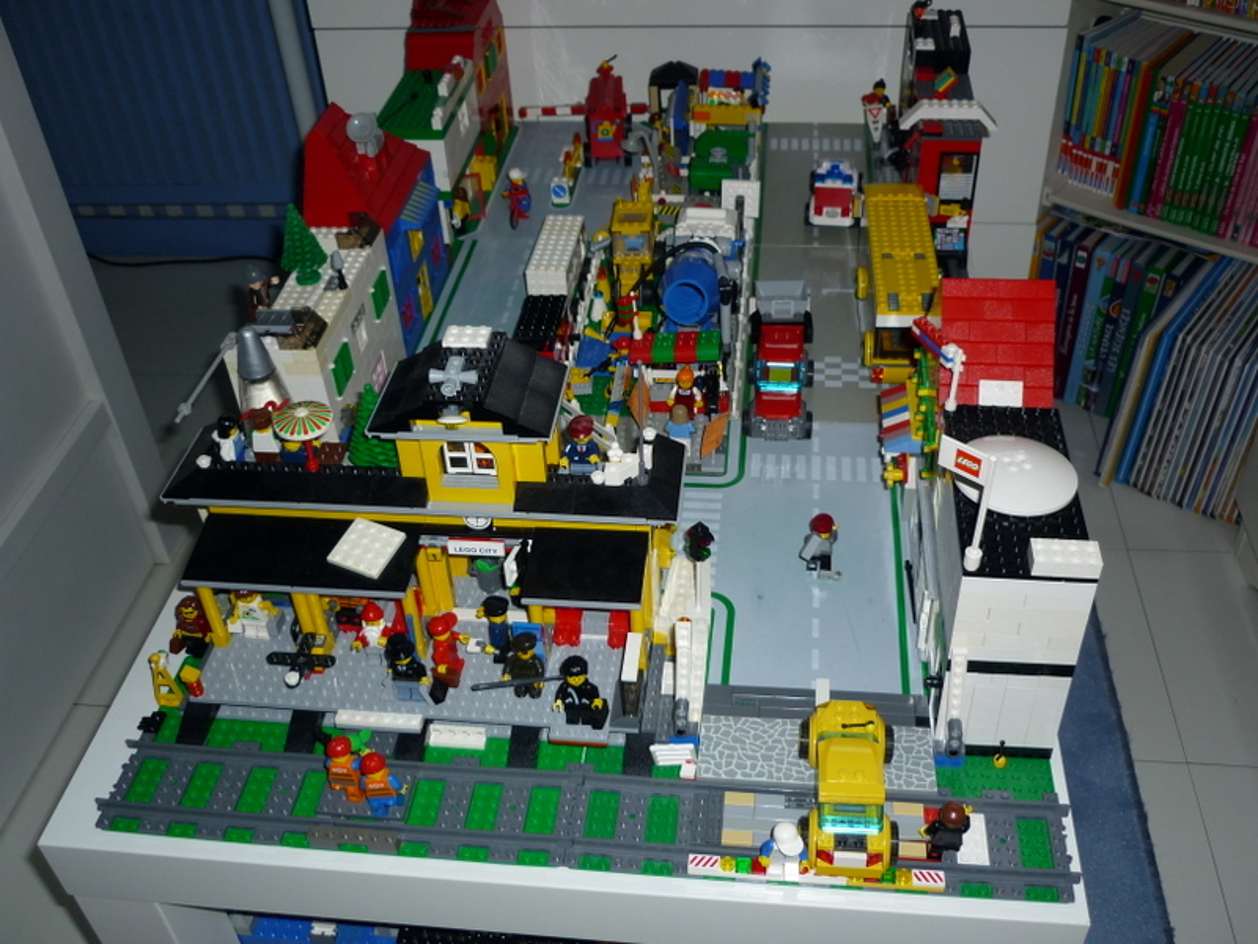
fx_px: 1199
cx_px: 629
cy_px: 472
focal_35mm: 33
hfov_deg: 55.4
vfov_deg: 42.9
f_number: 2.8
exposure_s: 1/30
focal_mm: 5.5
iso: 100
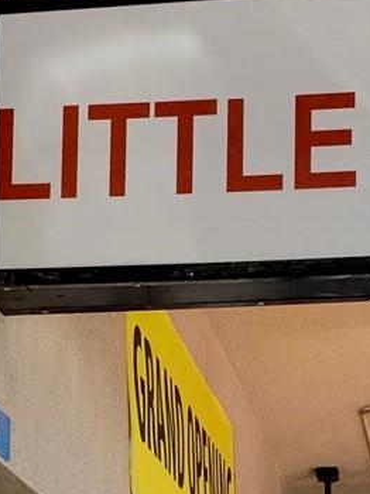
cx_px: 219
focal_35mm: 119
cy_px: 600
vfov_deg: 15.9
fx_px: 1698
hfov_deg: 12.4
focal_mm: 4.25
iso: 25
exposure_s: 1/500
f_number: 1.8
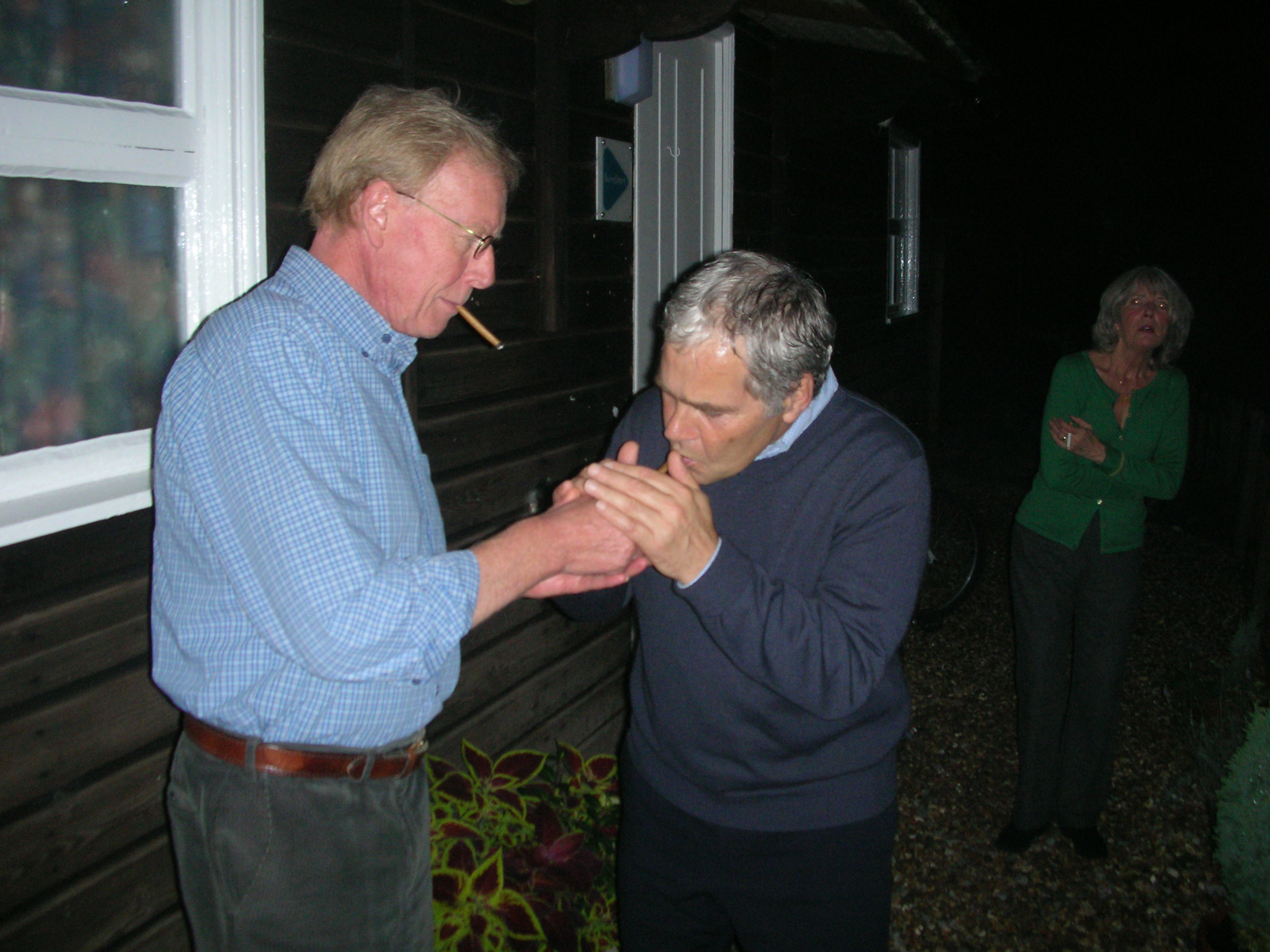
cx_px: 635
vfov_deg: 40.7
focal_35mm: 35
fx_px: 1284
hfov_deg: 52.6
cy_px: 476
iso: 133
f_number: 3
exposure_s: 1/60.1
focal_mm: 5.8
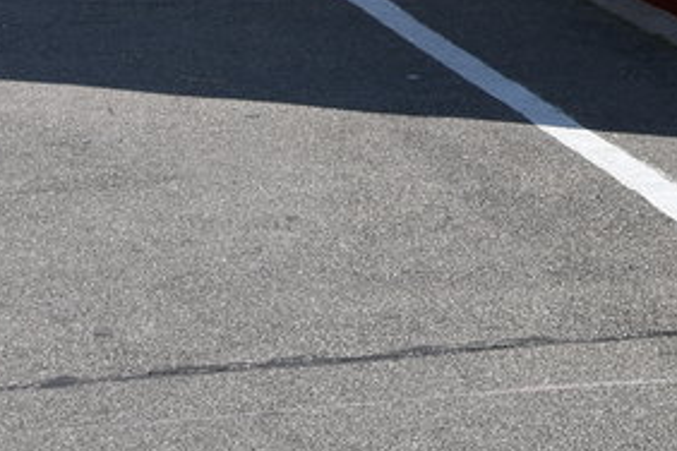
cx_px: 1059
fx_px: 4080
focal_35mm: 217
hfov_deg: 9.2
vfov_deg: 6.2
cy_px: -393
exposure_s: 1/500
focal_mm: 34
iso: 180
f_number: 8
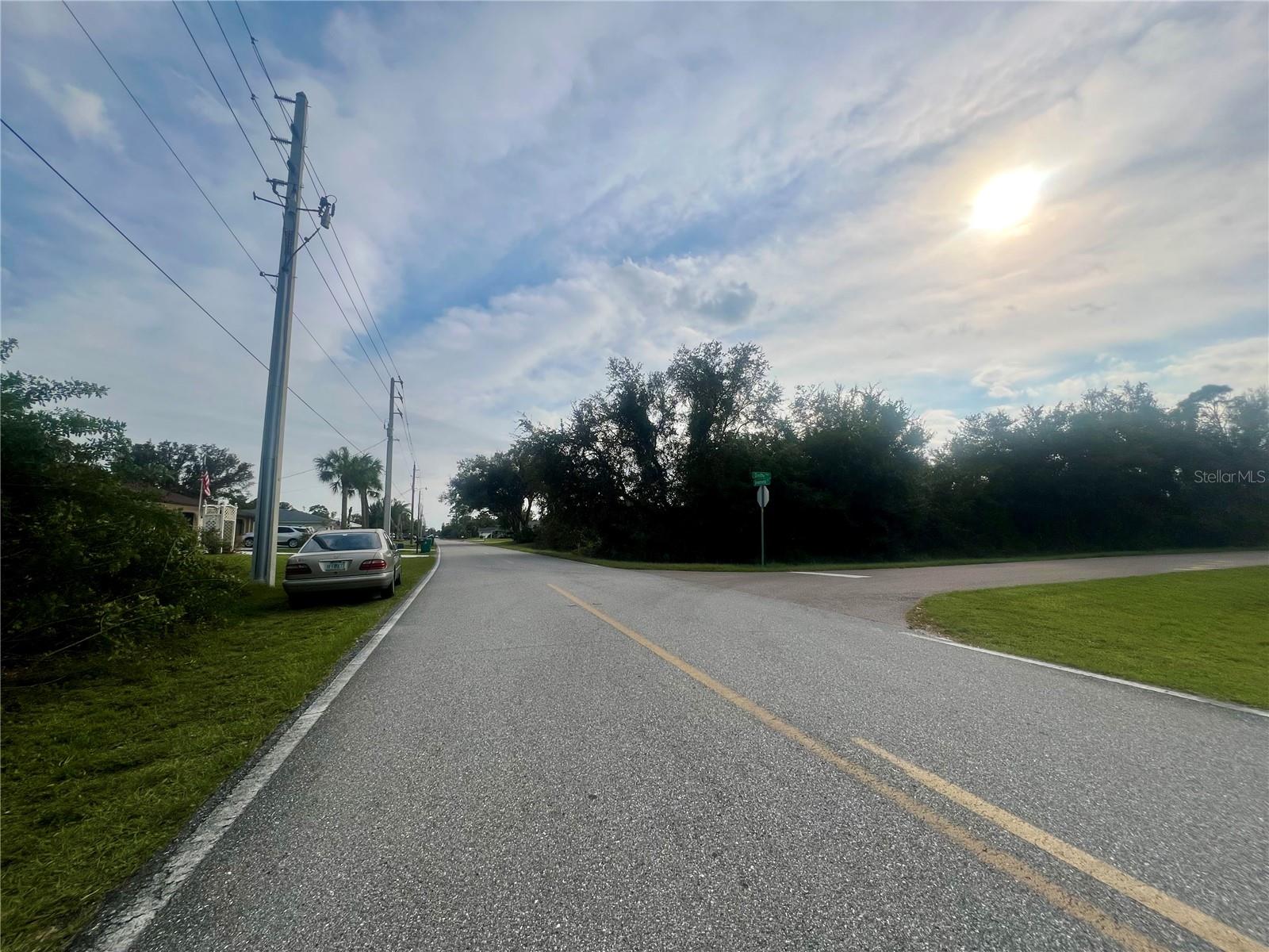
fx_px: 477
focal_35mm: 13
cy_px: 476
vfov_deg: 89.9
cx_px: 634
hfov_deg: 106.2
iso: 32
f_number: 1.8
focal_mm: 1.57
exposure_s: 1/3215
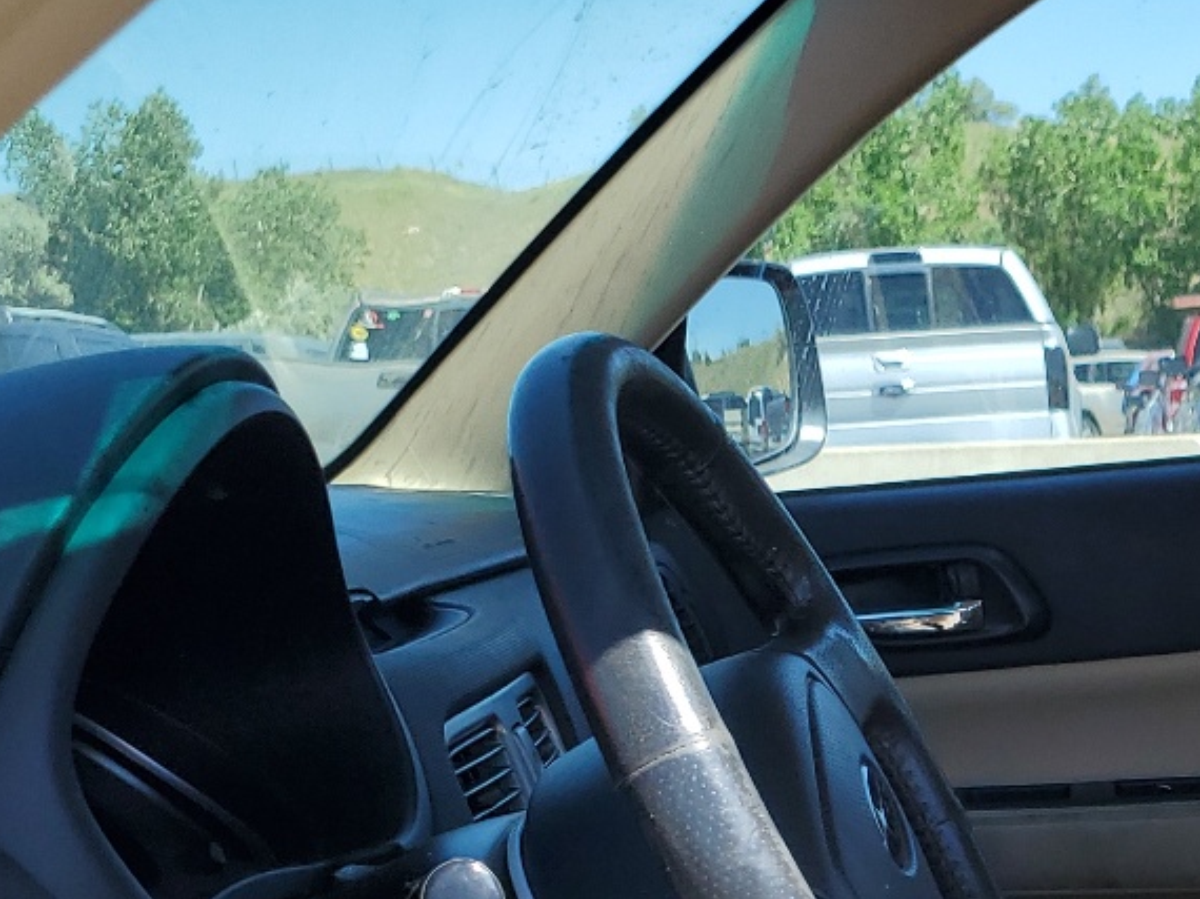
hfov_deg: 24.5
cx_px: 1387
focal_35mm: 73
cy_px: 1154
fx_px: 2530
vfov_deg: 18.8
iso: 50
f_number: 1.5
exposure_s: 1/1250
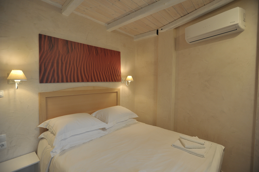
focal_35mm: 17
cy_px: 86
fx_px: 122
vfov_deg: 70.4
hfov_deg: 93.3
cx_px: 130
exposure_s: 1/80
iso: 1000
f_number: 4
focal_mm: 17
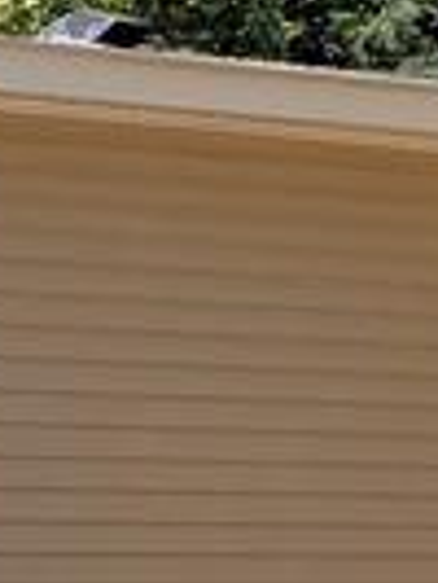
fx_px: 3369
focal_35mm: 200
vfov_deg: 9.8
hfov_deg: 6.5
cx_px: -1047
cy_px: 596
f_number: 2.4
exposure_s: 1/871
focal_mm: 4.3
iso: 50
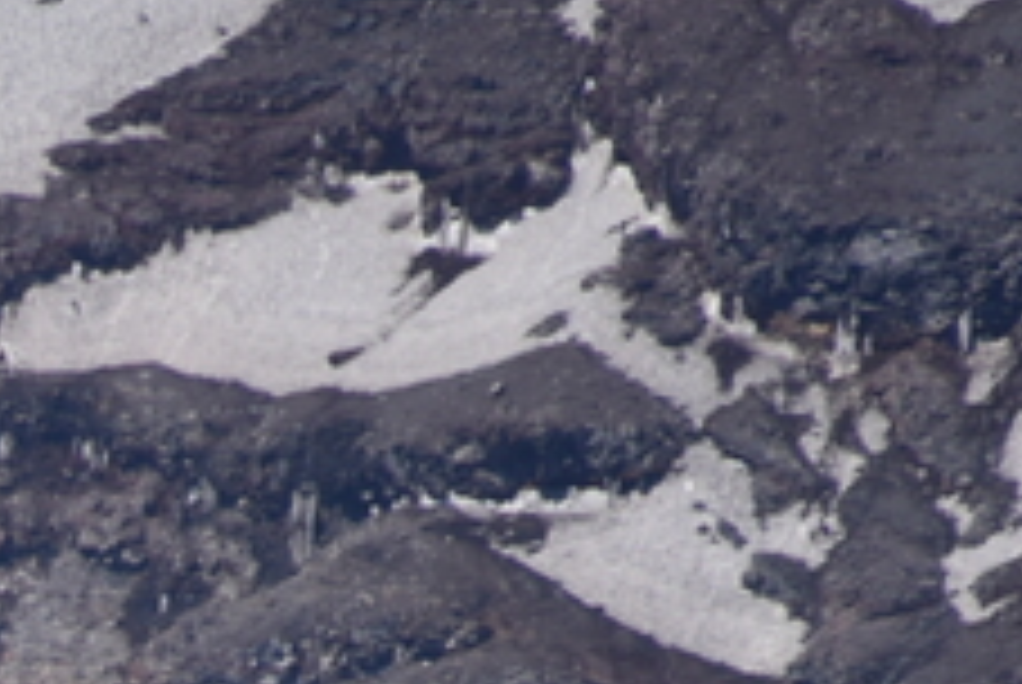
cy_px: 1886
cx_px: -1823
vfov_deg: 0.8
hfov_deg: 1.2
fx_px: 47982
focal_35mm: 1688
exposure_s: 1/640
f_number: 7.1
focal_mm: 300
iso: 100
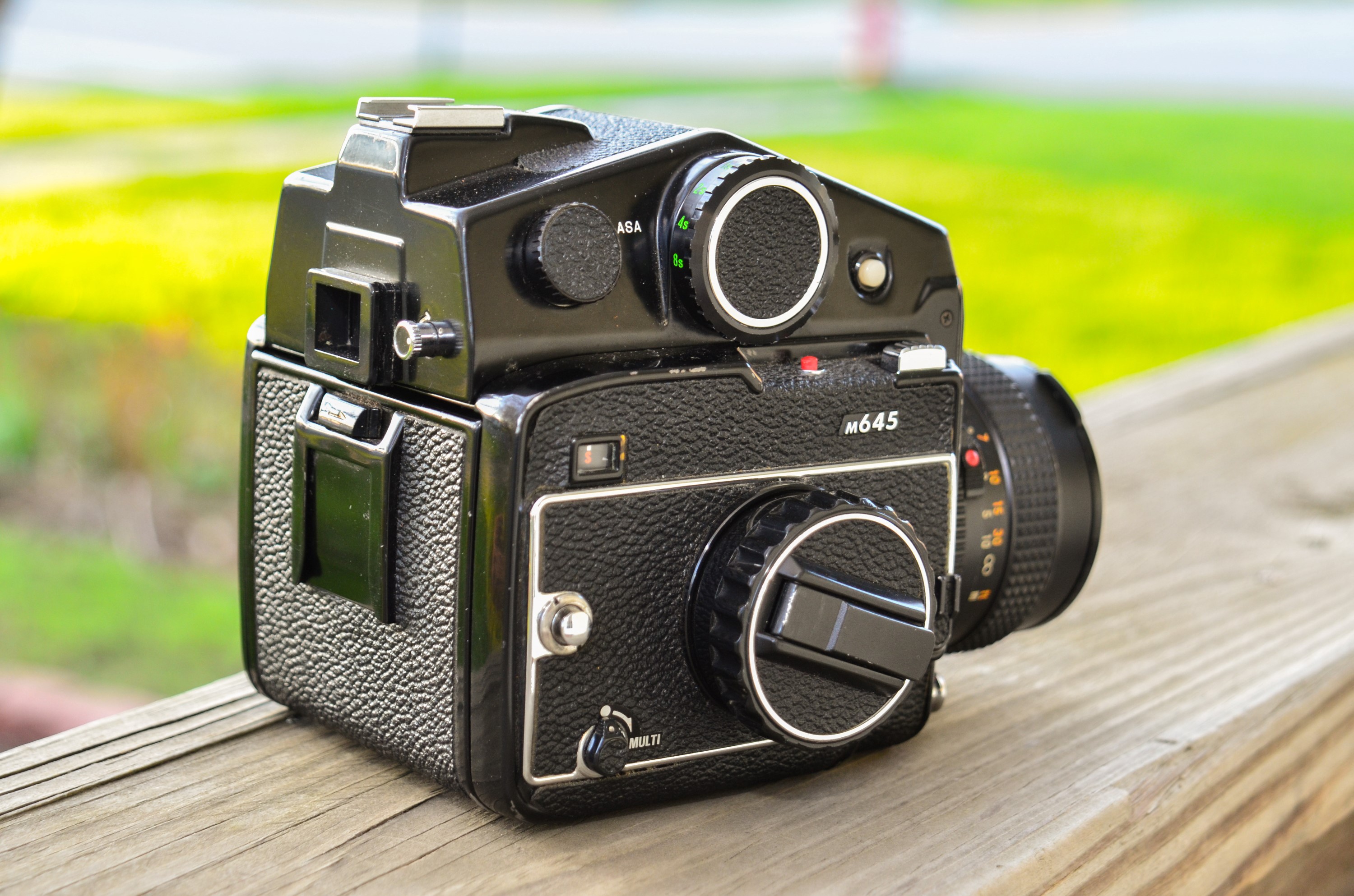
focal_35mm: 57
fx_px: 2139
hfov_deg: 35.1
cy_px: 448
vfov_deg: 23.7
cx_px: 677
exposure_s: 1/60
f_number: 5
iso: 640
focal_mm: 38
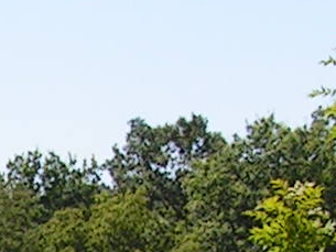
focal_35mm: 283
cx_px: -111
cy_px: 512
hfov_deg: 6.9
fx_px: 2748
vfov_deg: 5.2
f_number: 5.6
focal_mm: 6.3
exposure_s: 1/250
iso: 50
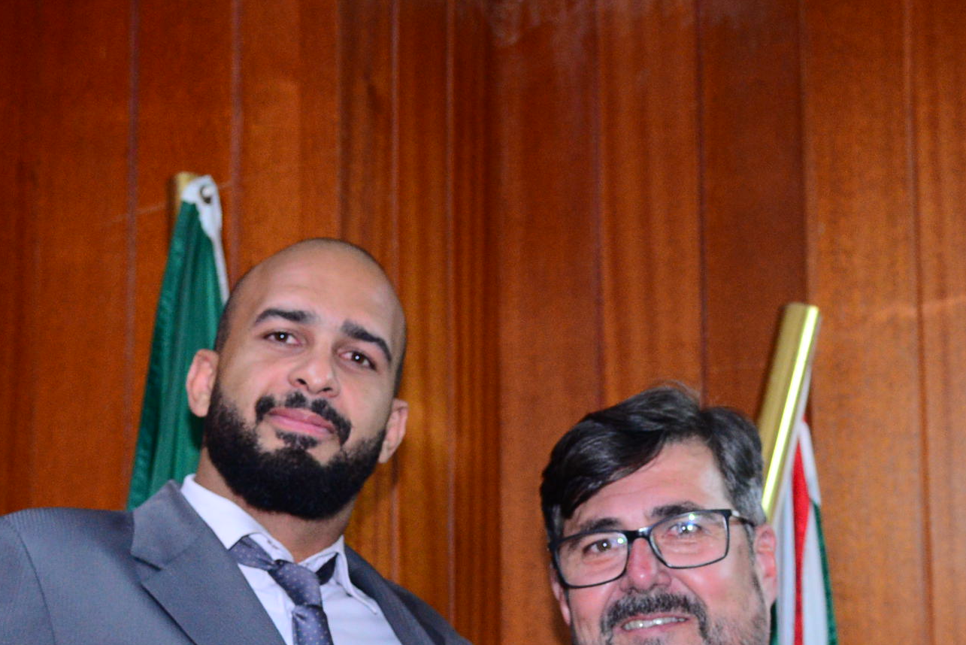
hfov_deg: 17.5
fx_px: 3141
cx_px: 460
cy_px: 735
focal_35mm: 117
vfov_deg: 11.5
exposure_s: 1/125
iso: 2500
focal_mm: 50
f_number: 4
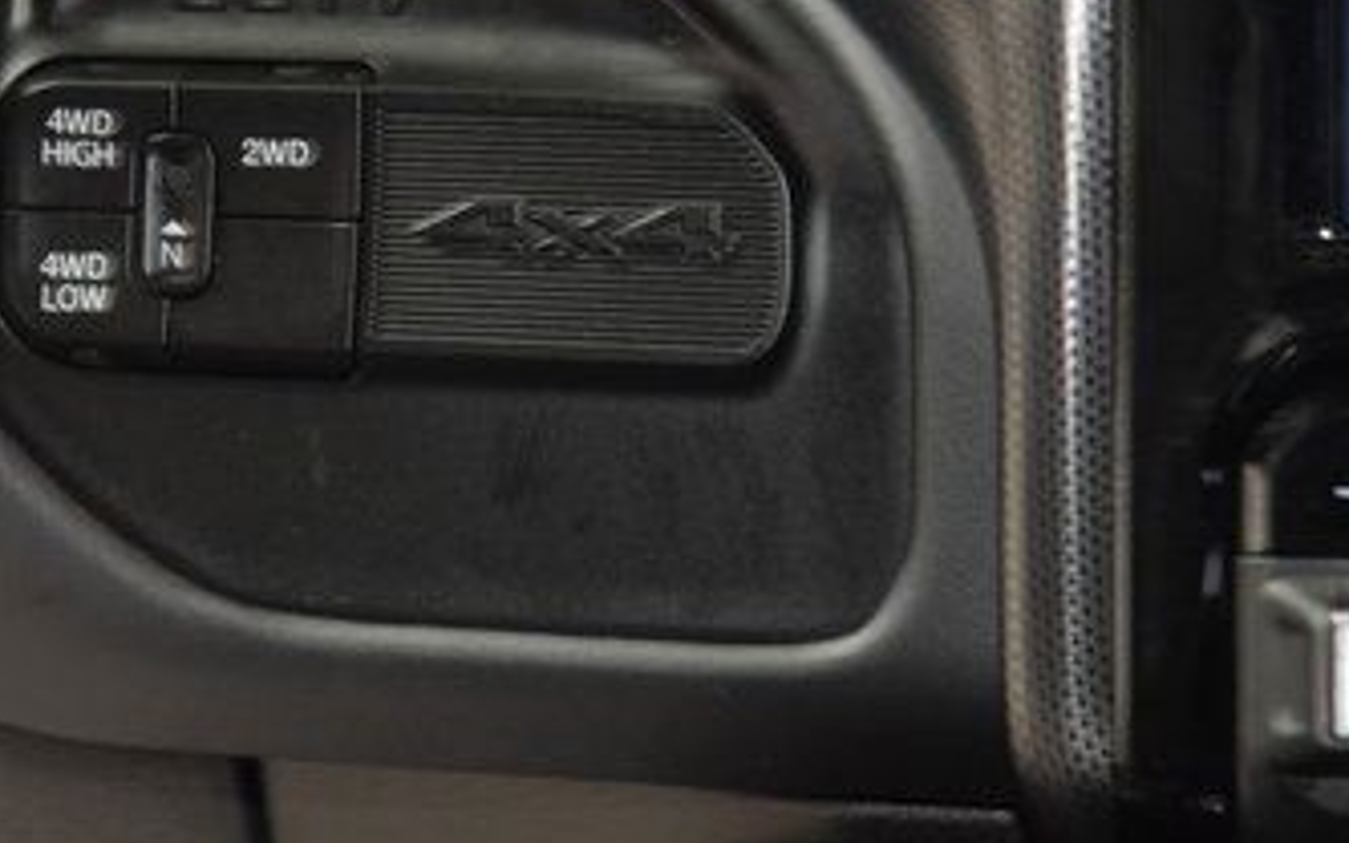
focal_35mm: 206
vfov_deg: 6.4
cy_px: 160
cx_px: 259
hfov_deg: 10.2
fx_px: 7572
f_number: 4.5
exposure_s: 1/15
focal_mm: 70
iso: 2500
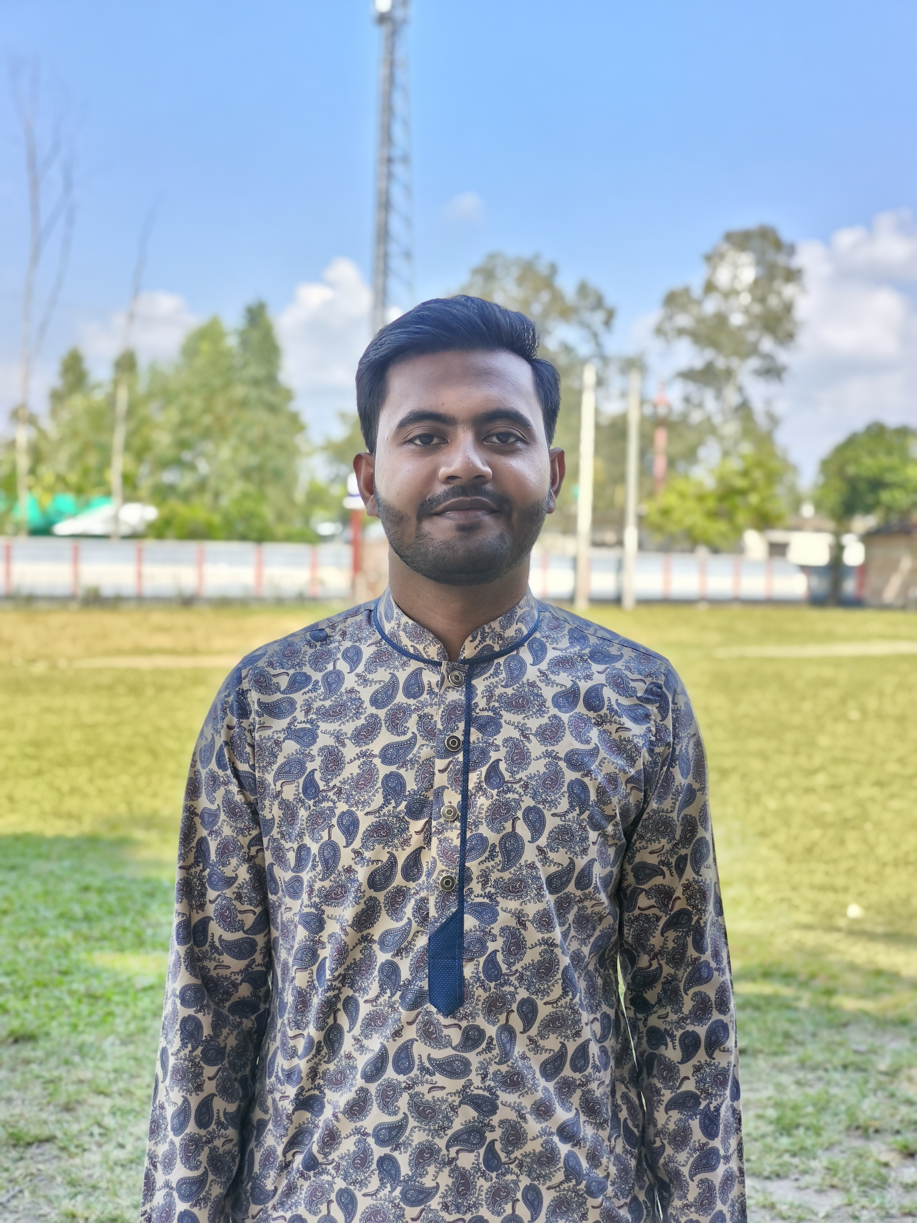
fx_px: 1766
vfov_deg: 38.2
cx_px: 458
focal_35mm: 50
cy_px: 612
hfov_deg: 29.1
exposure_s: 1/181
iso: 100
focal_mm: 7.1
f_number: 1.85
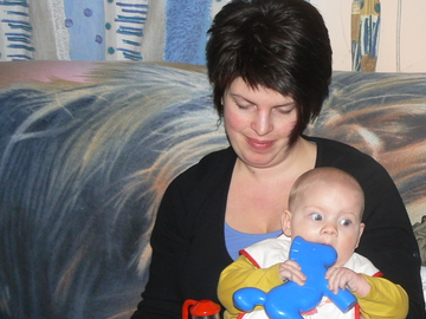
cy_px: 207
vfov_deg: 24.3
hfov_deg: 31.4
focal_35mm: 60
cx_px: 335
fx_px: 738
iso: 100
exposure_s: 1/30
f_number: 2.8
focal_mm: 6
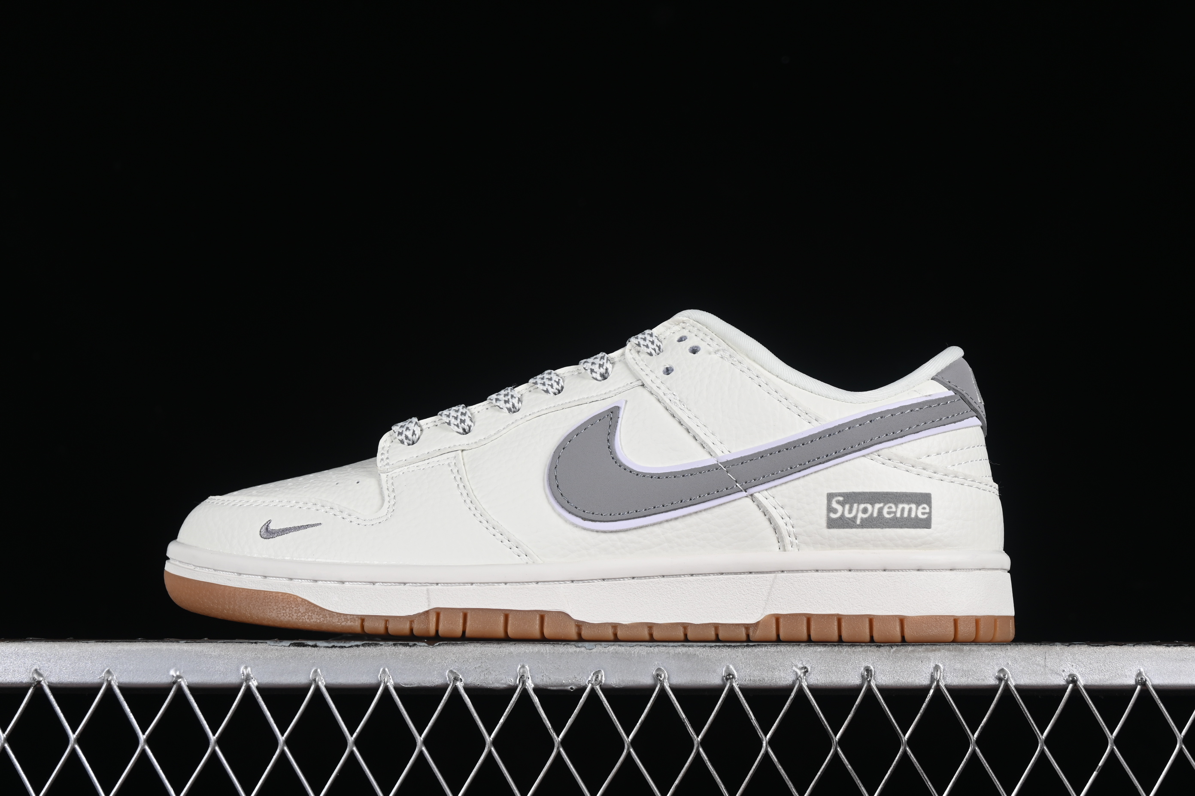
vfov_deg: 18.2
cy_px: 398
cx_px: 598
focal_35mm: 75
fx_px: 2489
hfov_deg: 27.0
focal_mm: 50
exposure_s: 1/80
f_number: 8
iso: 160
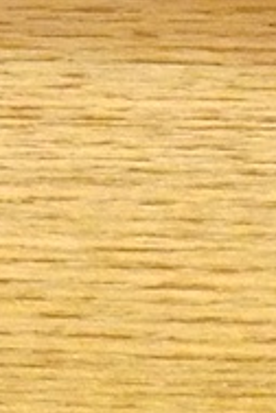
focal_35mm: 186
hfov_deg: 7.4
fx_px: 2139
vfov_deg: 9.4
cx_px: 191
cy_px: 1117
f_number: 2.4
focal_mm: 4.12
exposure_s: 1/15
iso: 400
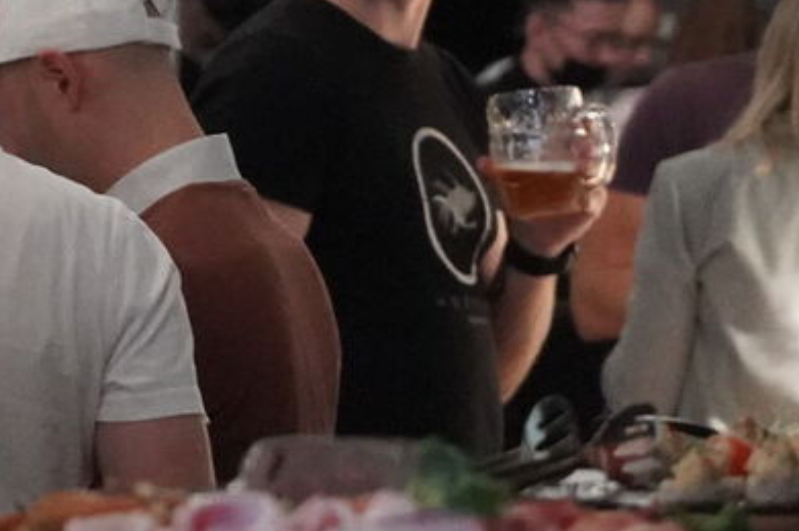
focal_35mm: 344
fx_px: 7628
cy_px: 470
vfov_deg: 4.0
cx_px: -462
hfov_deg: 5.9
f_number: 4
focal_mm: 70
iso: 12800
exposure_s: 1/200
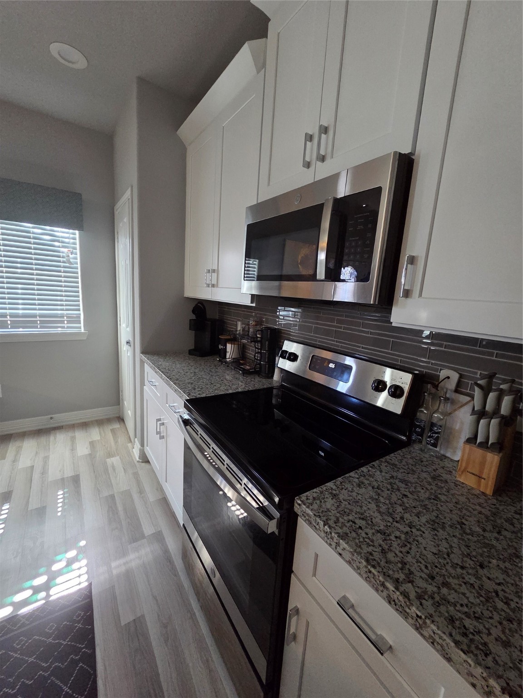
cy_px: 349
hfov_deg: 89.9
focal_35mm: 13
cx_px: 262
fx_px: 262
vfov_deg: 106.2
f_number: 2.2
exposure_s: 1/60
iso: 800
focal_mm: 2.2
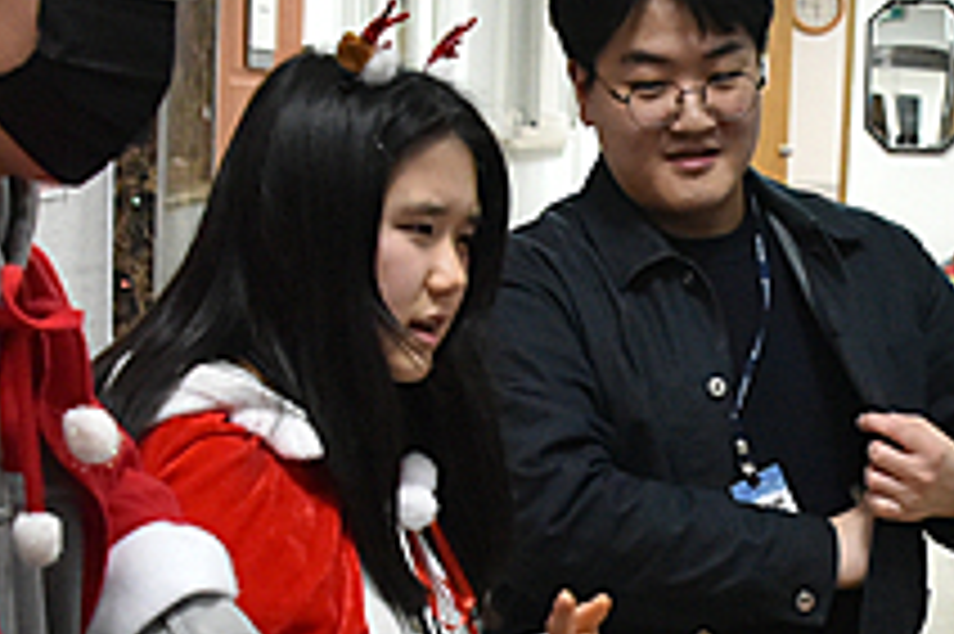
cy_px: 612
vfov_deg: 11.4
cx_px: 900
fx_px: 3151
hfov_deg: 16.9
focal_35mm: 119
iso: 4000
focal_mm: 28
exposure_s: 1/125
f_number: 5
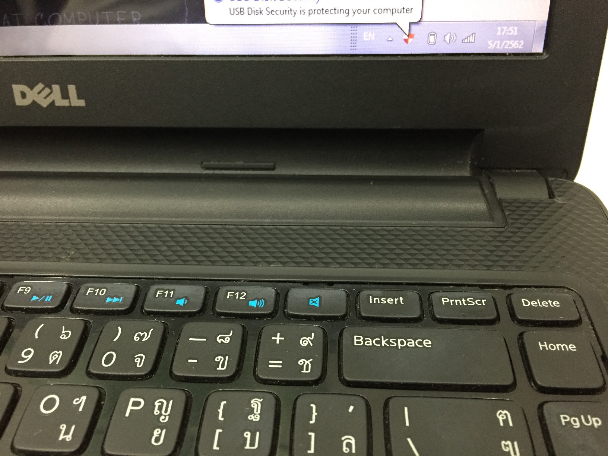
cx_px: 304
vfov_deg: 48.2
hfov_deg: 61.7
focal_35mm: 29
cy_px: 228
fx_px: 509
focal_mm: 4.15
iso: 250
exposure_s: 1/20
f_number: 2.2
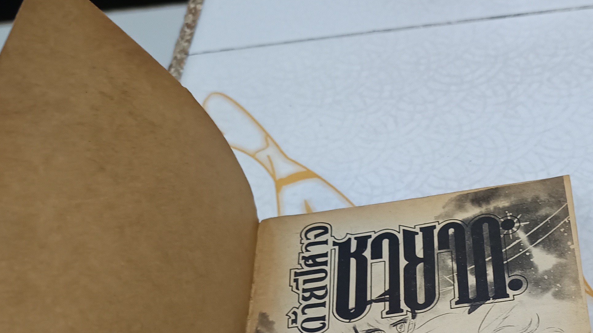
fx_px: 849
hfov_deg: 37.2
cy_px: 332
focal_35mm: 54
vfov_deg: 21.4
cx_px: 471
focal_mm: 5.31
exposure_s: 1/33.3
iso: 1068
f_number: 1.7
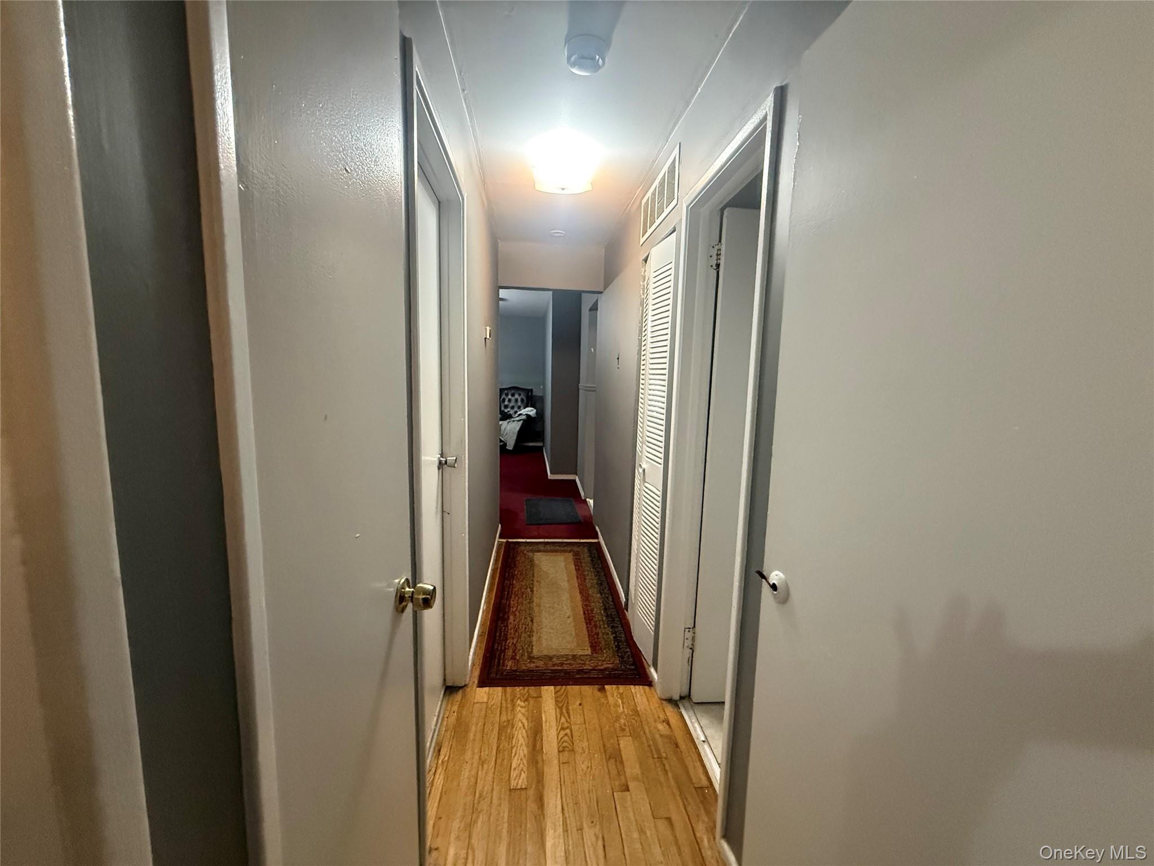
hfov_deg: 102.1
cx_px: 577
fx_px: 467
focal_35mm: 14
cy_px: 433
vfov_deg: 85.7
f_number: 2.2
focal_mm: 2.22
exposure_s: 1/60
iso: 800
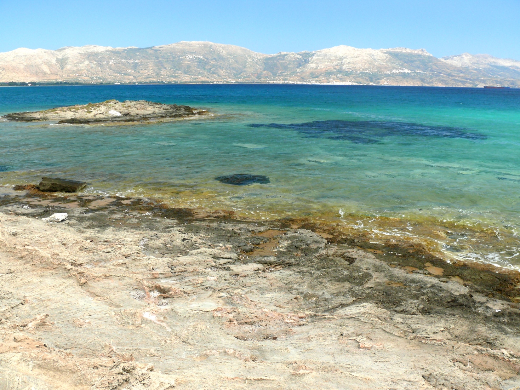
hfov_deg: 52.6
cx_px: 260
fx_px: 526
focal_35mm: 35
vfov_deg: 40.7
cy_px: 195
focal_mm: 7.4
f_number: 4.5
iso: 100
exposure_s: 1/200
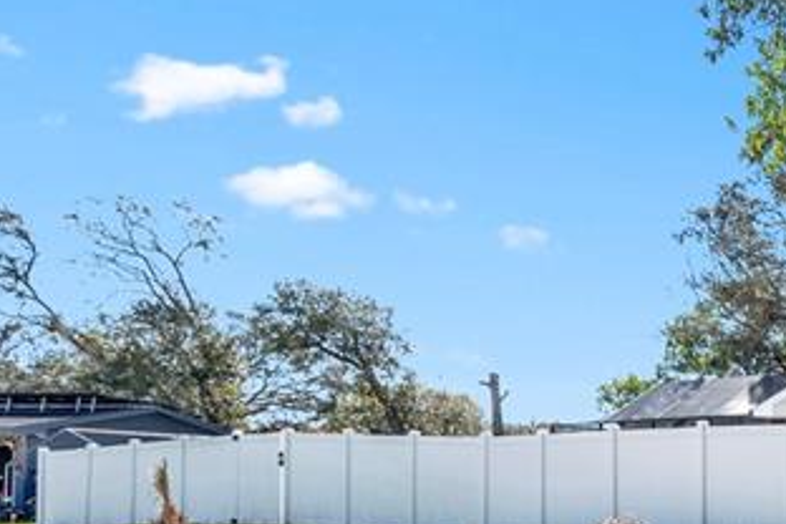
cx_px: 1124
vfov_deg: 27.7
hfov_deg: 29.6
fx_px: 1004
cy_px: 510
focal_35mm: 46
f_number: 6.3
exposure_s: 1/640
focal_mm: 14
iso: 250
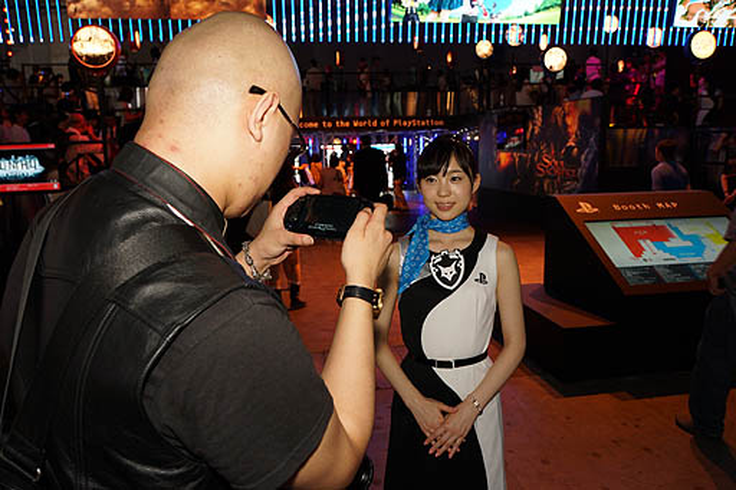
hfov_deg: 67.4
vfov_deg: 47.9
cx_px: 368
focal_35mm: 27
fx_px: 552
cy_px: 245
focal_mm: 18
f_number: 3.5
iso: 640
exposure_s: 1/60
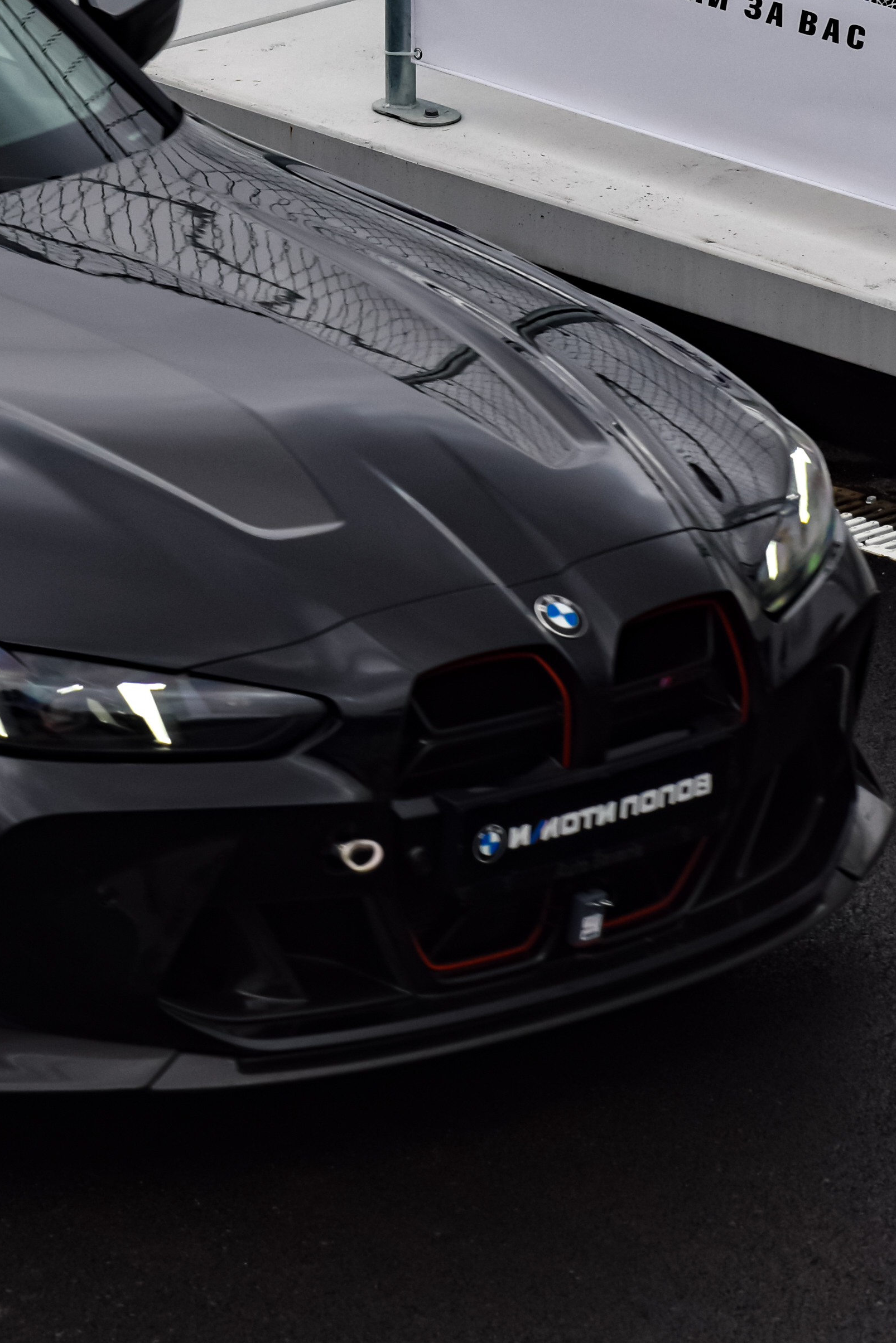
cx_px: -158
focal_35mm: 411
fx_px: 15343
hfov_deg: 3.3
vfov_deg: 5.0
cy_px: 410
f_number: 6.3
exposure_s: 1/640
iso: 400
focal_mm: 110
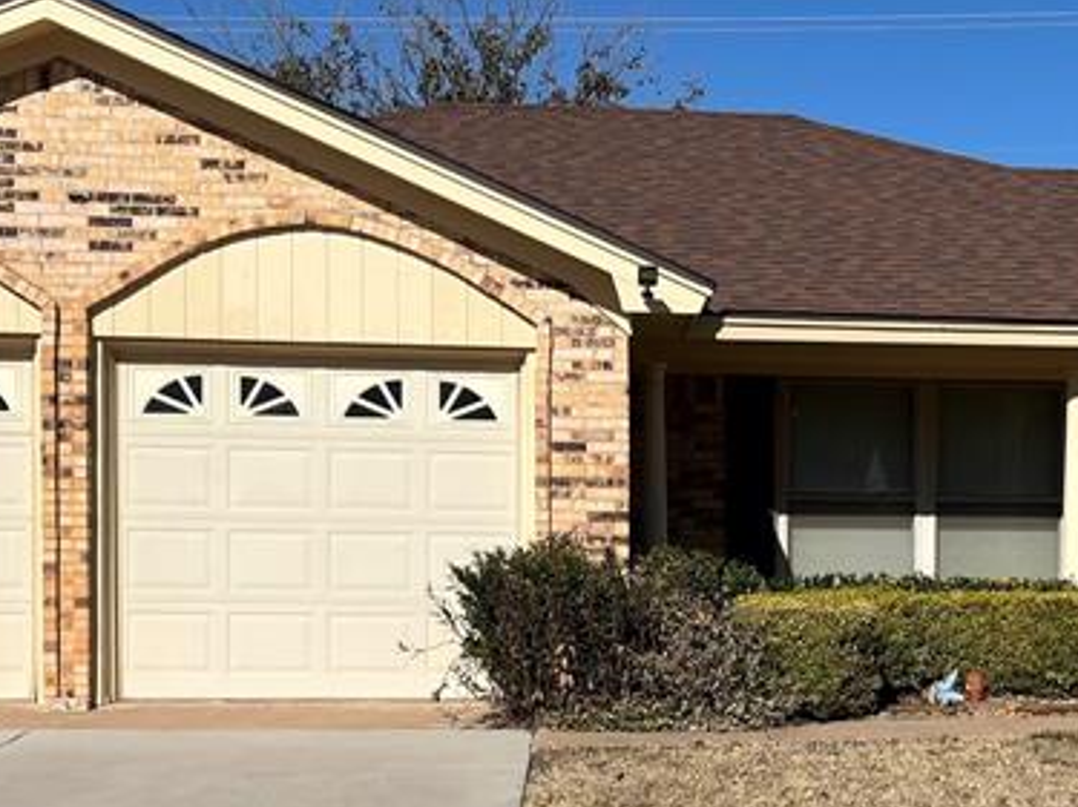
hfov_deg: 26.8
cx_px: 874
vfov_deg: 20.5
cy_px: 623
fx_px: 2210
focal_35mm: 71
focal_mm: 5.1
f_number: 1.6
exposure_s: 1/7874
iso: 50
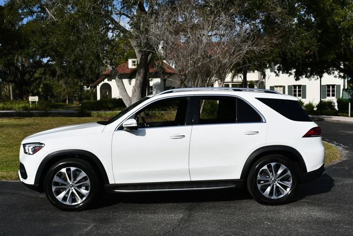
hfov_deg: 44.5
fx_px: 432
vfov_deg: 30.6
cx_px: 176
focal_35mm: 44
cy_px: 118
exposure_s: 1/400
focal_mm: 22
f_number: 10
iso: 100
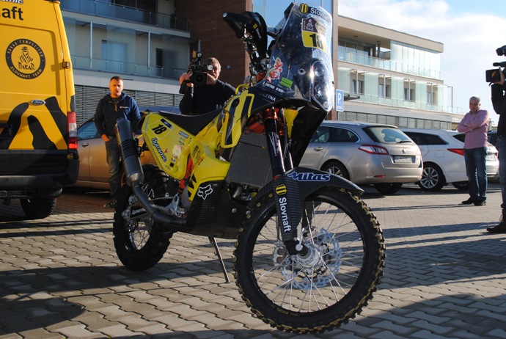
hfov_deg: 46.3
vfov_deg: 32.0
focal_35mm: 42
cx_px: 253
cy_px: 170
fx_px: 591
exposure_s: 1/200
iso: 100
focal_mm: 28
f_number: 8
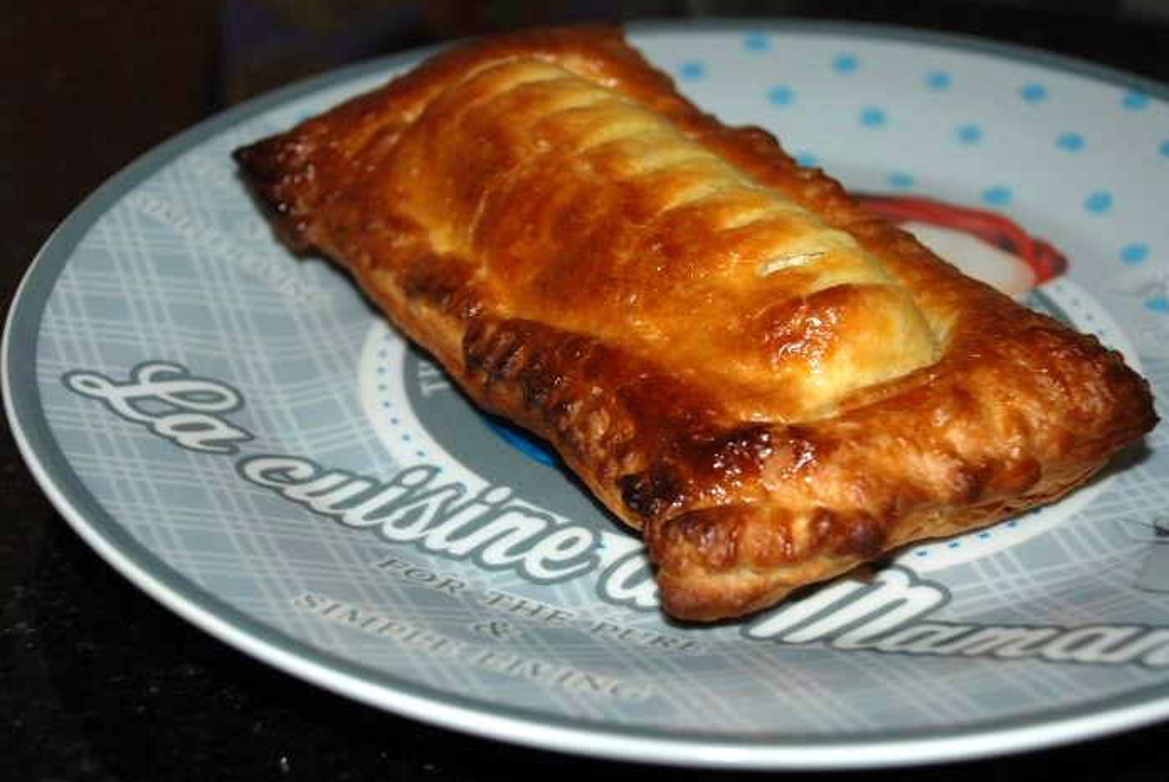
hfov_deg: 26.6
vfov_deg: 18.0
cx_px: 563
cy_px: 420
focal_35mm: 76
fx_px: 2470
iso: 160
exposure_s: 1/60
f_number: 4.8
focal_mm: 44
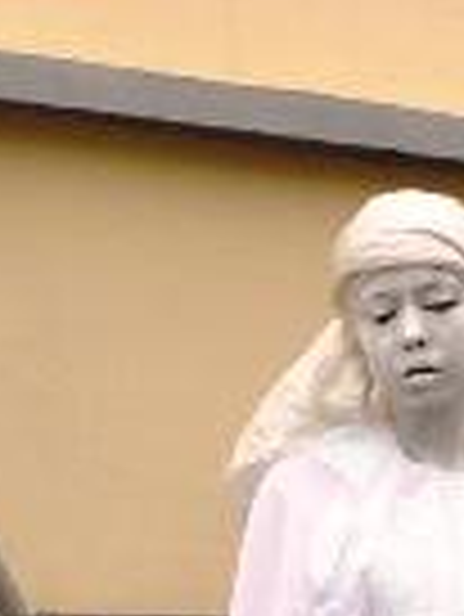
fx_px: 2998
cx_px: 469
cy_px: 931
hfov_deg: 8.8
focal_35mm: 168
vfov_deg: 11.3
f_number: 4.5
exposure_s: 1/200
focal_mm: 6
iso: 100
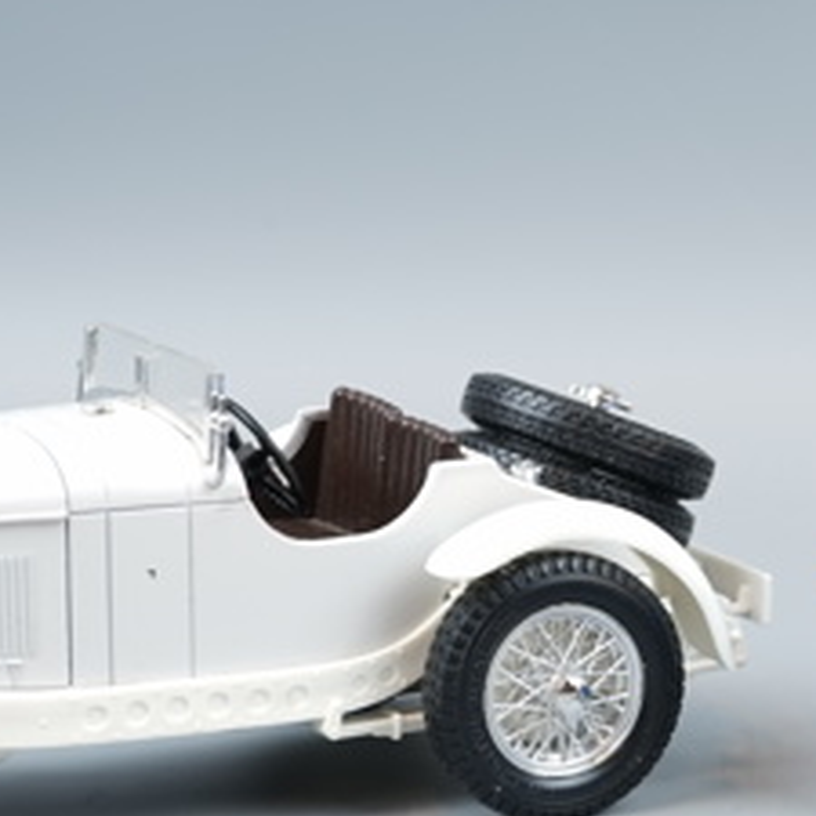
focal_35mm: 177
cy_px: 511
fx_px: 4721
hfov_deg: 9.8
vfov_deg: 9.9
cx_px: 762
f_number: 5
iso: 50
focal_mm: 52
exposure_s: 1/20
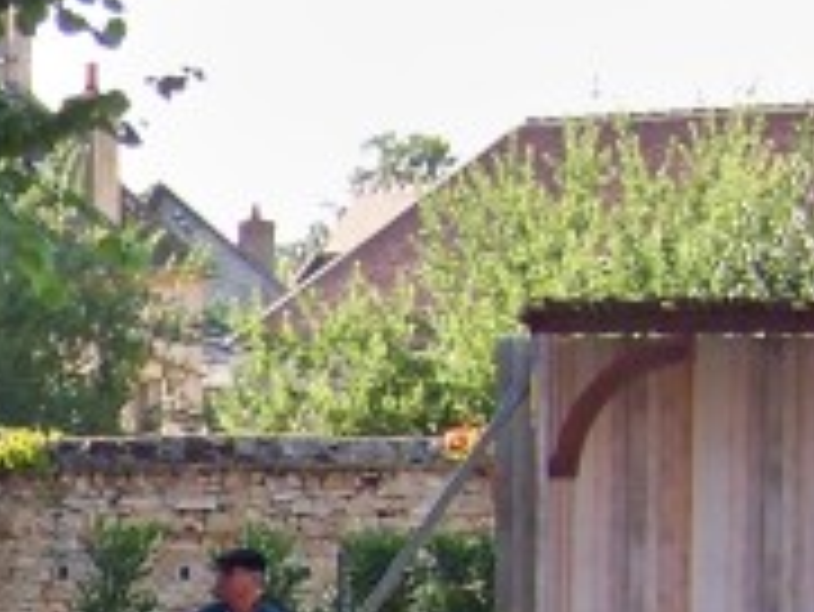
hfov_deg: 9.8
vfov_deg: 7.6
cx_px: -827
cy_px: 1269
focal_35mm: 187
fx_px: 4400
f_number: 2.8
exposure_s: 1/250
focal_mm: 5.85
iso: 80
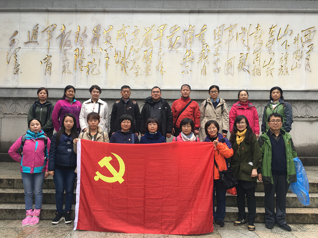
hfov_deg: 61.7
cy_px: 119
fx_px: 266
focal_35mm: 29
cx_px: 159
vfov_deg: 48.2
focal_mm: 4.15
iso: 25
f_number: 2.2
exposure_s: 1/148
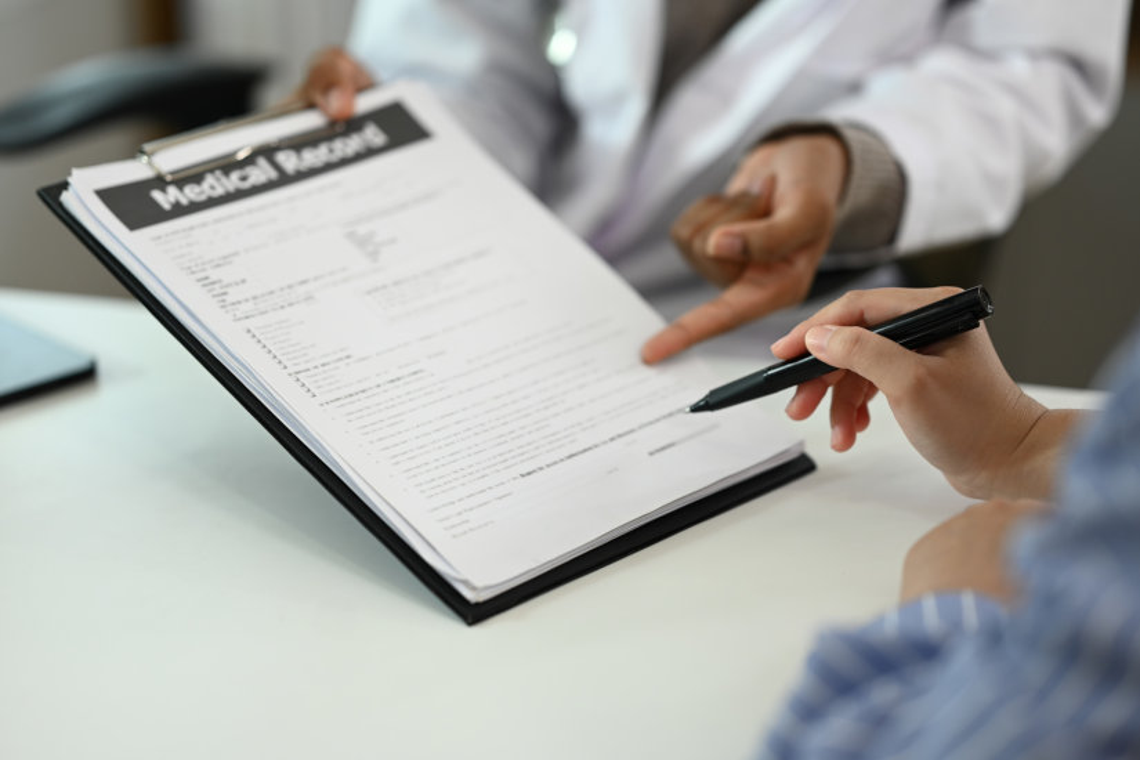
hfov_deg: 23.9
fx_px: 2691
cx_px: 570
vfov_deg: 16.1
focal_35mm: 85
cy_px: 380
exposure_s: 1/250
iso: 500
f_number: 2
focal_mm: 85
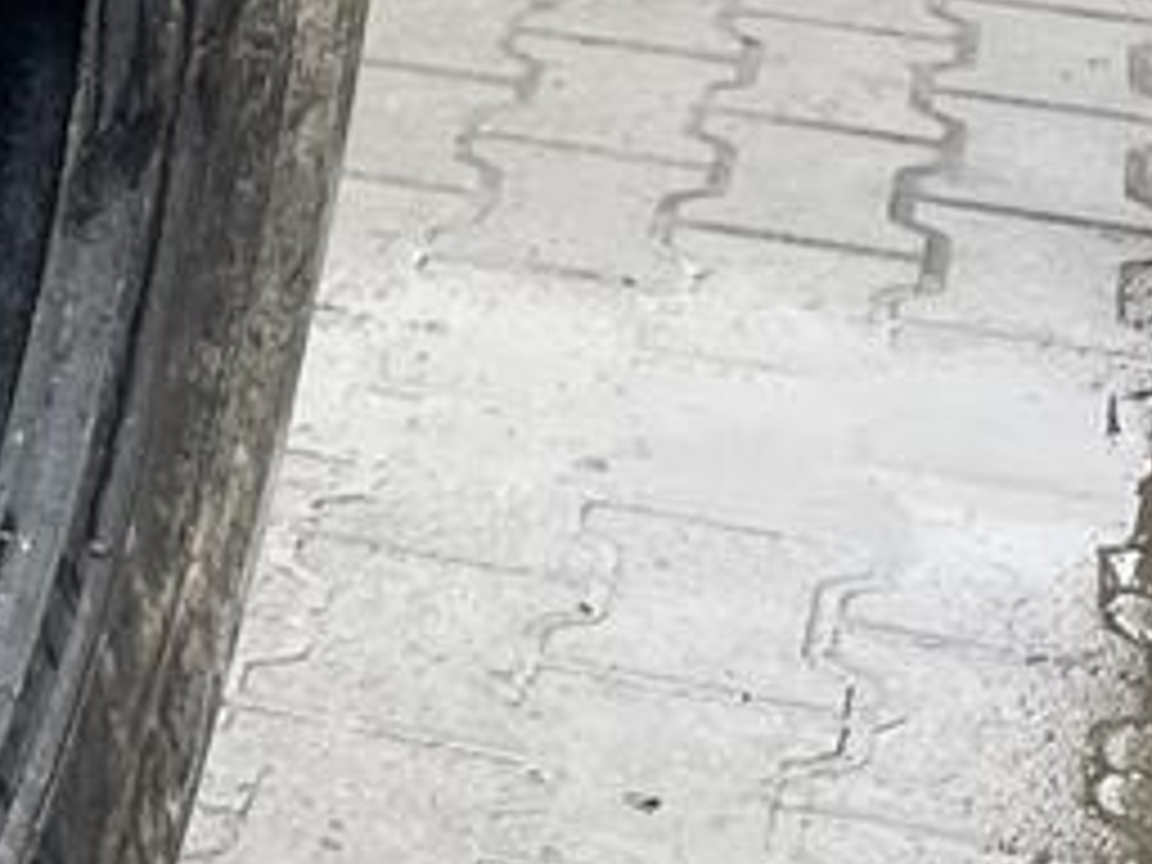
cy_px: 191
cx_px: -623
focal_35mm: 123
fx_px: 4093
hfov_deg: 14.8
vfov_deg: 12.0
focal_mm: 4.2
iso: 80
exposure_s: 1/121
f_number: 1.6
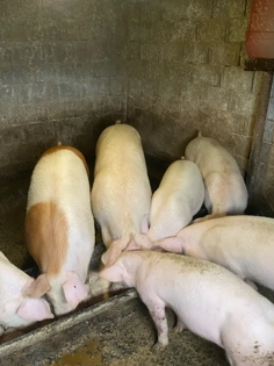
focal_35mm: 33
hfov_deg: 42.9
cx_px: 122
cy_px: 220
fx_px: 349
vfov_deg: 55.0
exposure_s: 1/25
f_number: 1.8
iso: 500
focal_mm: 4.25
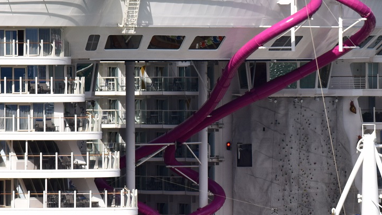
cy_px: 87
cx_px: 292
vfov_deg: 3.4
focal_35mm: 362
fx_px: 3667
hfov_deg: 6.0
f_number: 11
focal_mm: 110
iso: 200
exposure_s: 1/500
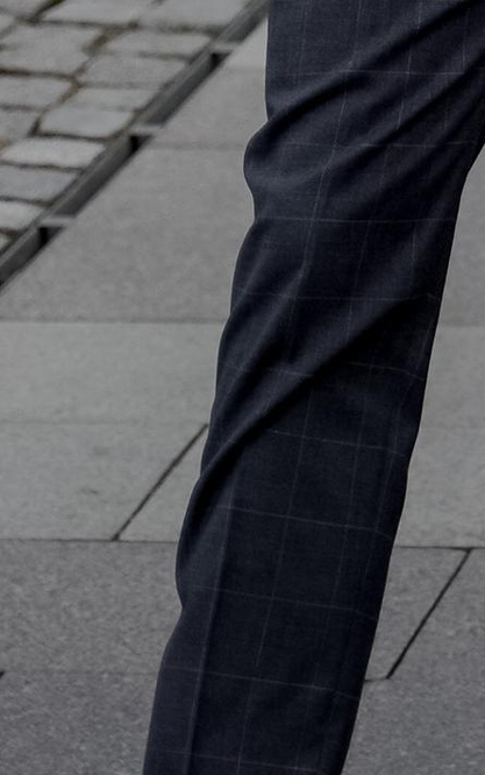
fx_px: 5829
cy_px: -1092
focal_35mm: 276
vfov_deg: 7.1
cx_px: 843
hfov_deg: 4.7
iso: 125
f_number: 2.8
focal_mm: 47
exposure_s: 1/1000
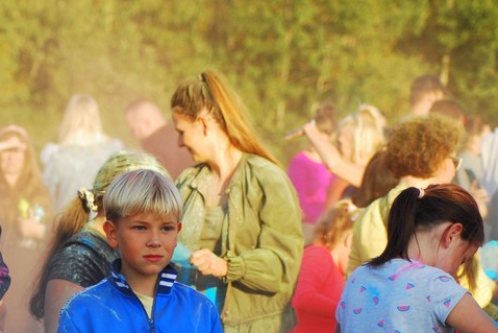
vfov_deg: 7.8
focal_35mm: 176
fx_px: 2435
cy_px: 261
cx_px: 120
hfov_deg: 11.6
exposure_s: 1/640
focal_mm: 70
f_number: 4.5
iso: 320
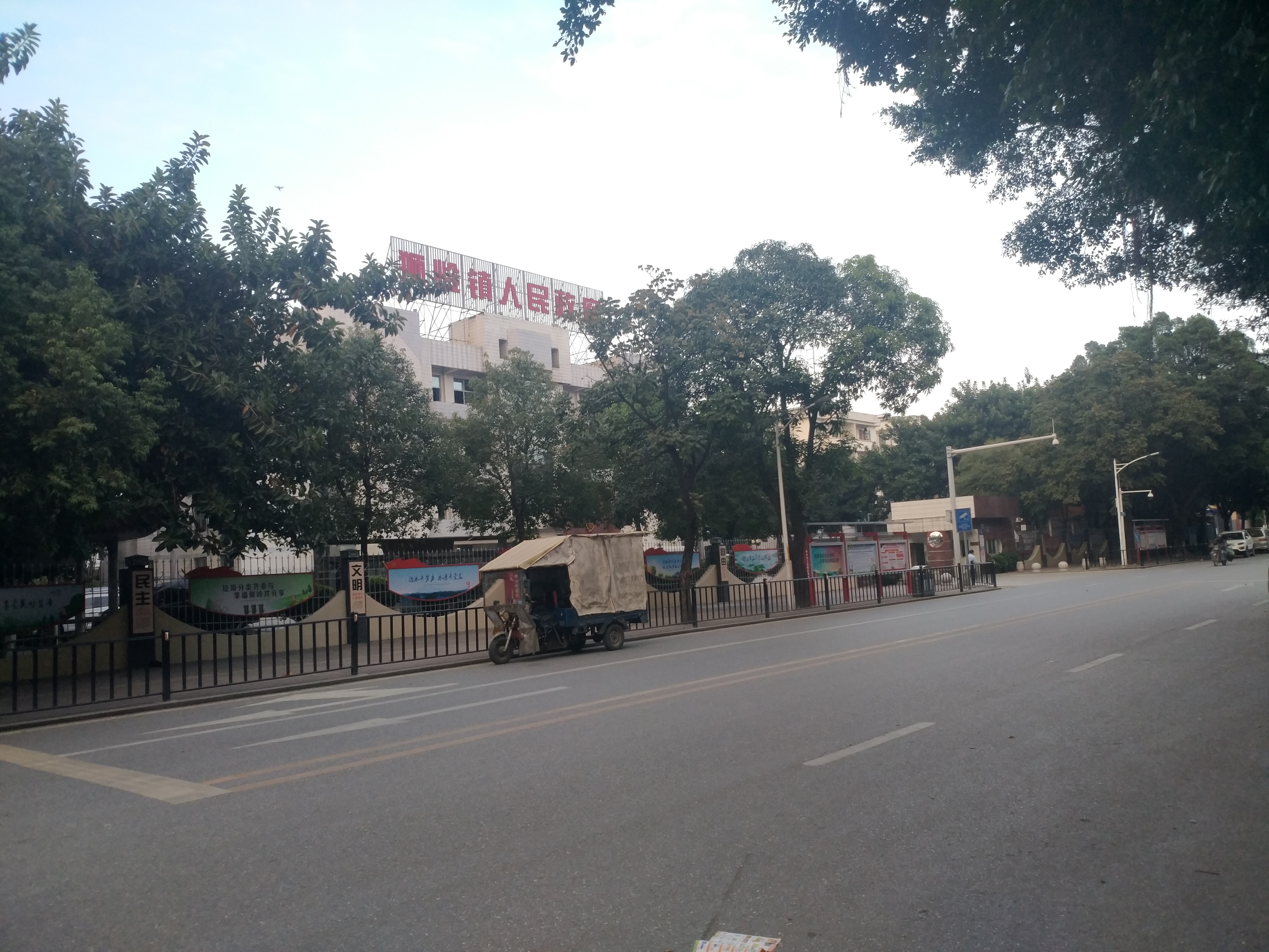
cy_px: 476
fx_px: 990
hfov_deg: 65.3
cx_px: 634
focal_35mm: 27
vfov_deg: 51.4
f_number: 2.2
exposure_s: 1/100
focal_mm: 4.73
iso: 250
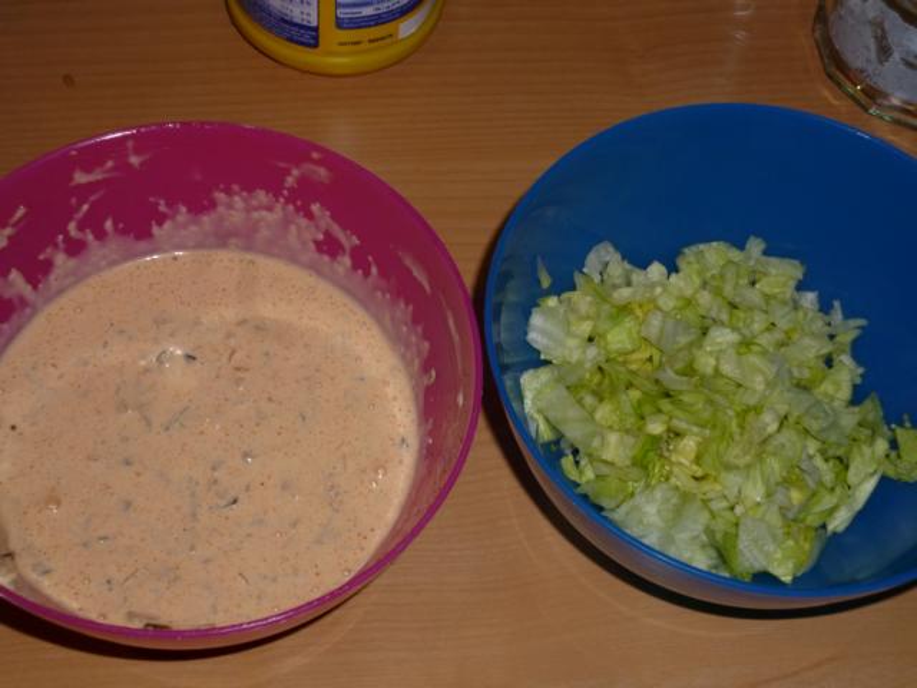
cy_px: 344
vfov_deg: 26.1
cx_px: 458
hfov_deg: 34.3
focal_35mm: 56
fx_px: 1483
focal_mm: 10
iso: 160
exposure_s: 1/60
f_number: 4.4
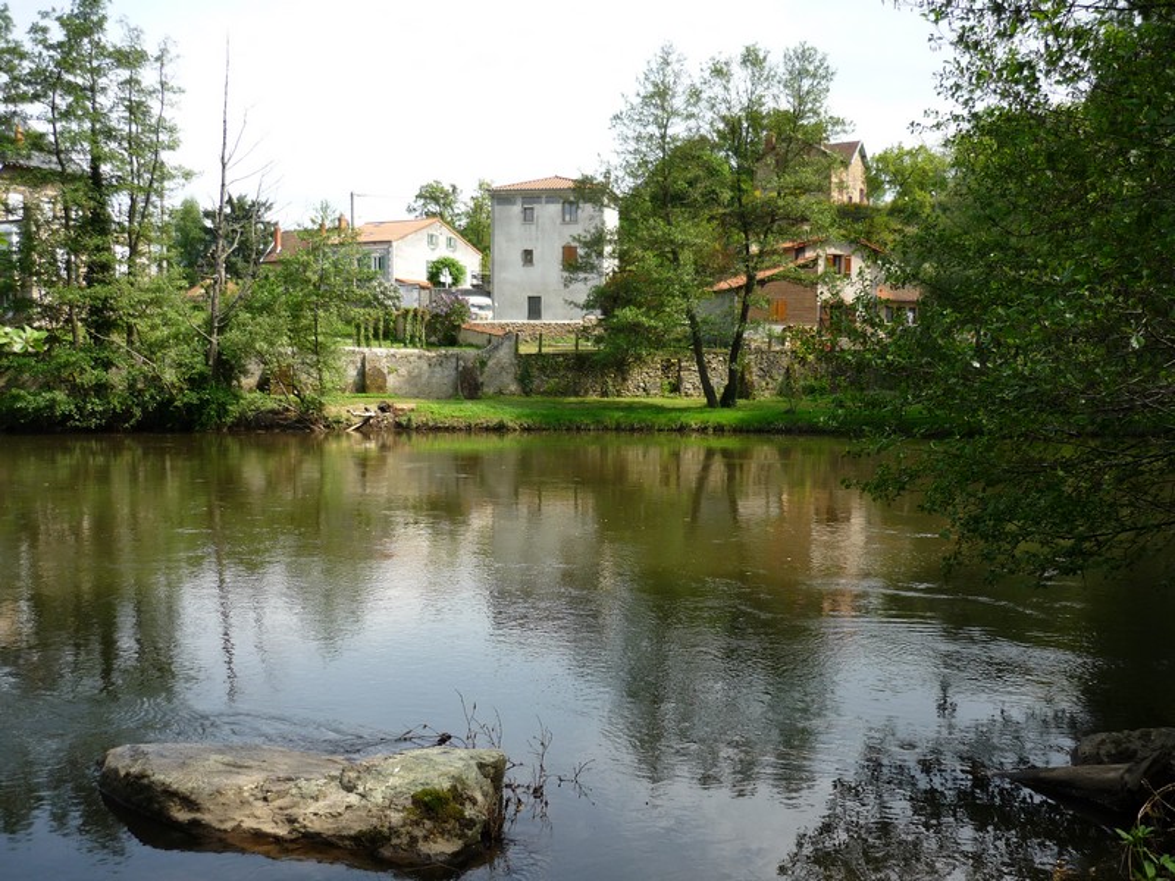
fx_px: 1120
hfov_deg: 55.4
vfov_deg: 42.9
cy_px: 440
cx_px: 588
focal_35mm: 33
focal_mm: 5.5
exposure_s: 1/500
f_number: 2.8
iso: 100
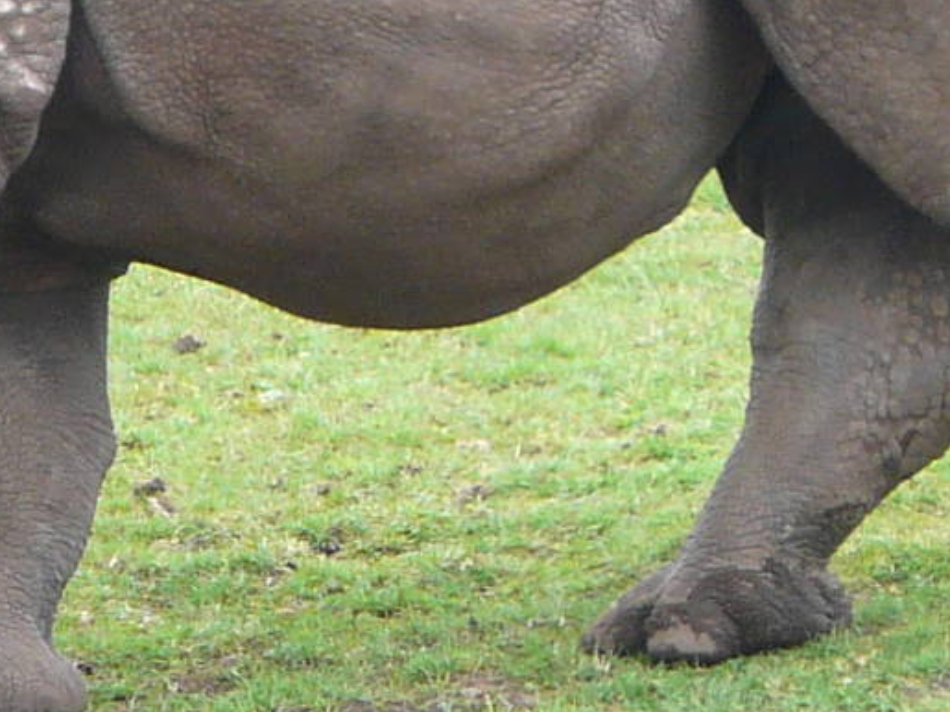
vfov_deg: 1.0
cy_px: 100
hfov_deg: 1.4
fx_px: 39977
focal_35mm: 1457
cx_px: 184
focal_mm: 48.2
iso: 100
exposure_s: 1/125
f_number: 3.6
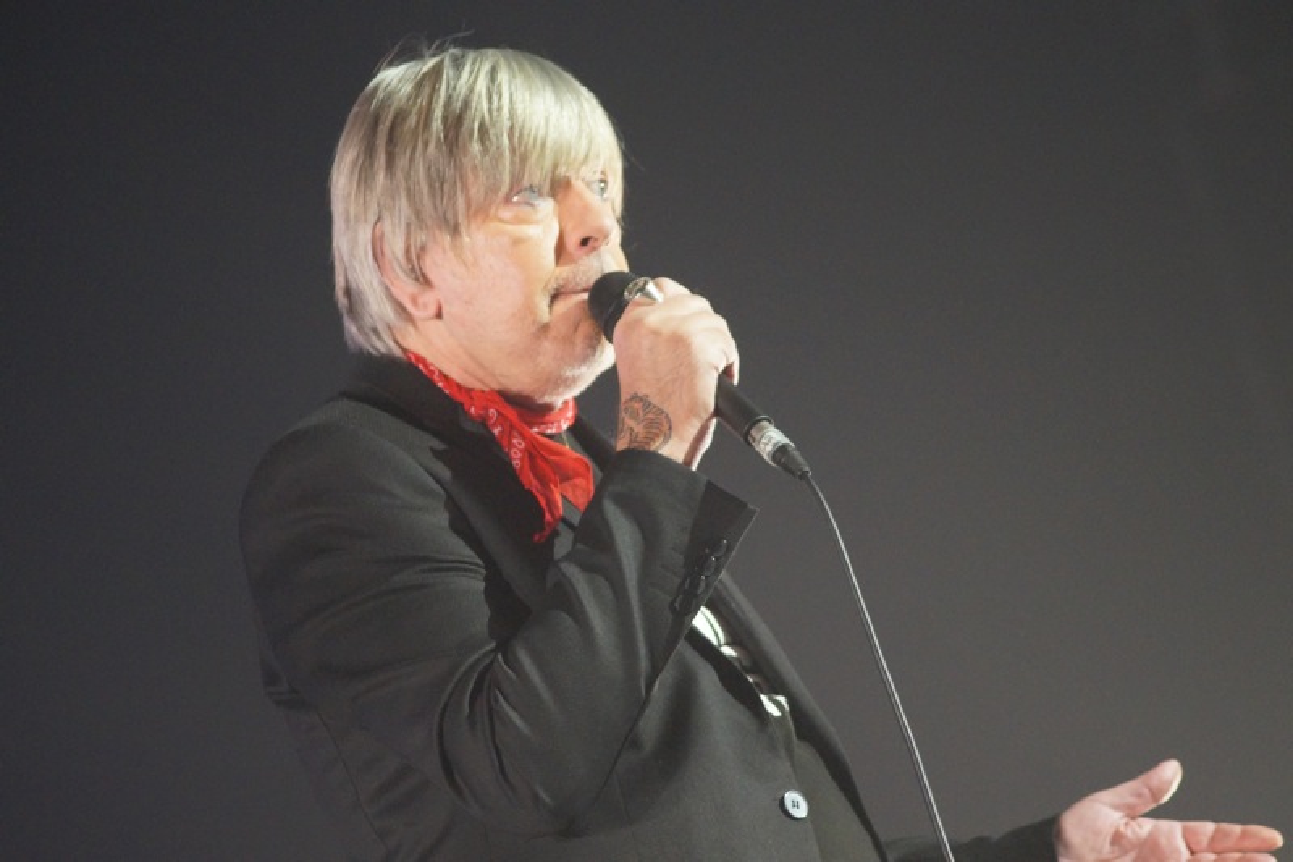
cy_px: 431
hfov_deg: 10.6
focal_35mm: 195
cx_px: 646
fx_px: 7002
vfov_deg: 7.0
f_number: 4
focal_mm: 130
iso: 3200
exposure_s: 1/125
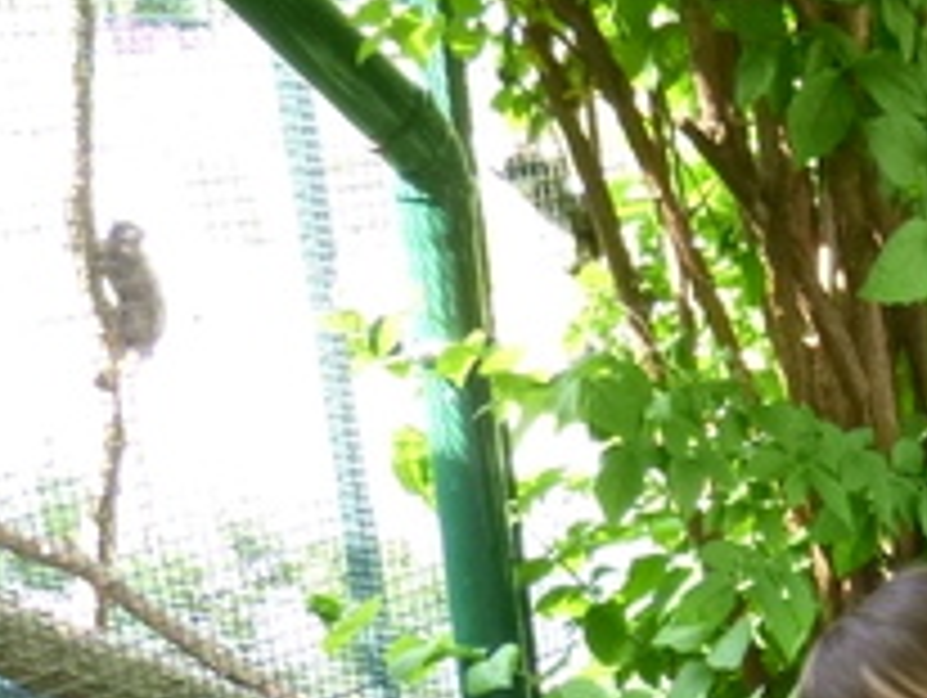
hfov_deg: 18.3
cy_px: 1270
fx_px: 2601
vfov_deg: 13.6
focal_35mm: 97
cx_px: 1328
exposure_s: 1/60
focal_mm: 4.5
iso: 250
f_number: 3.1
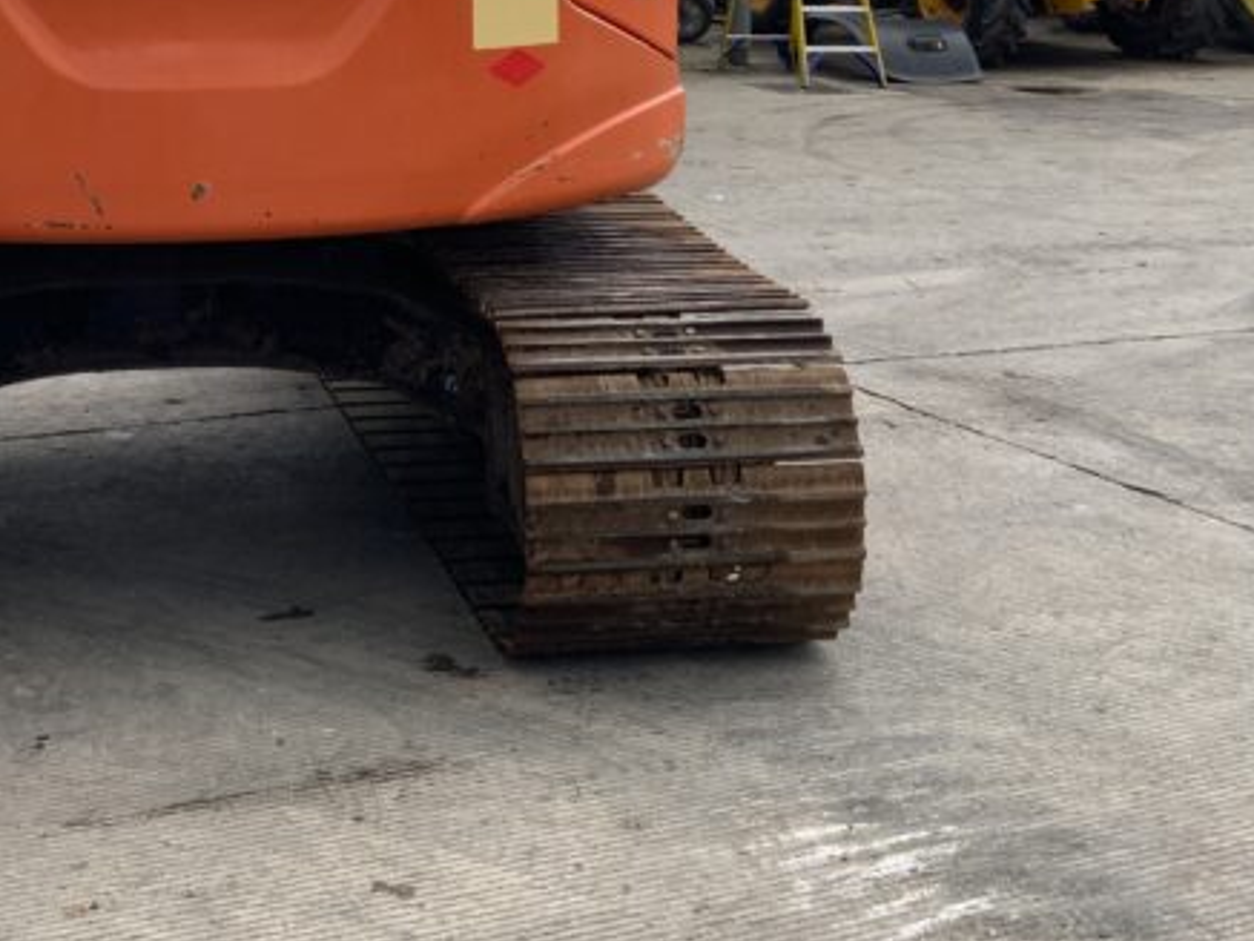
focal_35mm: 68
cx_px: 364
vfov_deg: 20.6
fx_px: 2464
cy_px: -92
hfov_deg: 28.3
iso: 16
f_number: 1.8
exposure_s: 1/674
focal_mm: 3
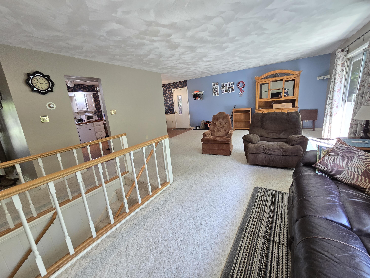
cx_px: 185
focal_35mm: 13
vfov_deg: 89.9
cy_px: 139
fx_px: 139
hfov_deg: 106.2
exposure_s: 1/60
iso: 320
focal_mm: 2.2
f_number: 2.2
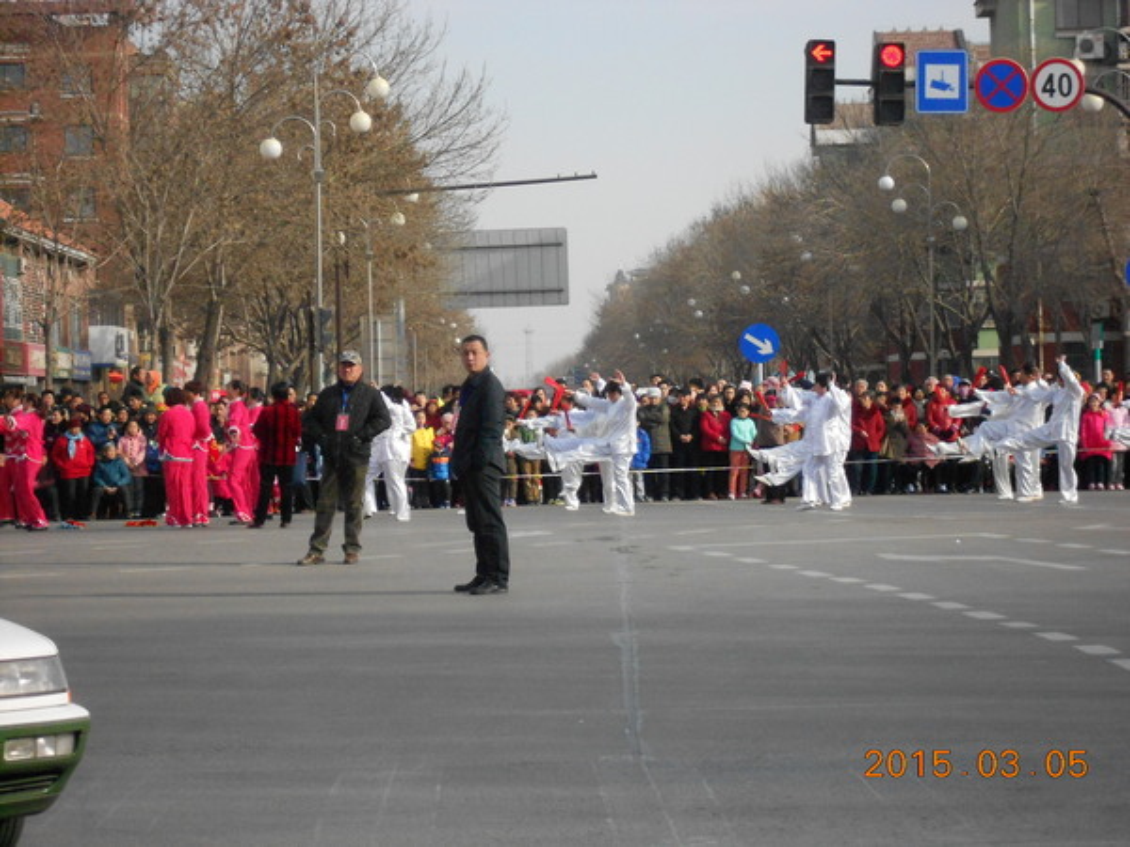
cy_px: 424
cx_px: 565
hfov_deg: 15.2
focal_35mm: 130
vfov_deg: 11.4
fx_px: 4244
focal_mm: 23
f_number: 6.5
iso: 400
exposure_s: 1/800
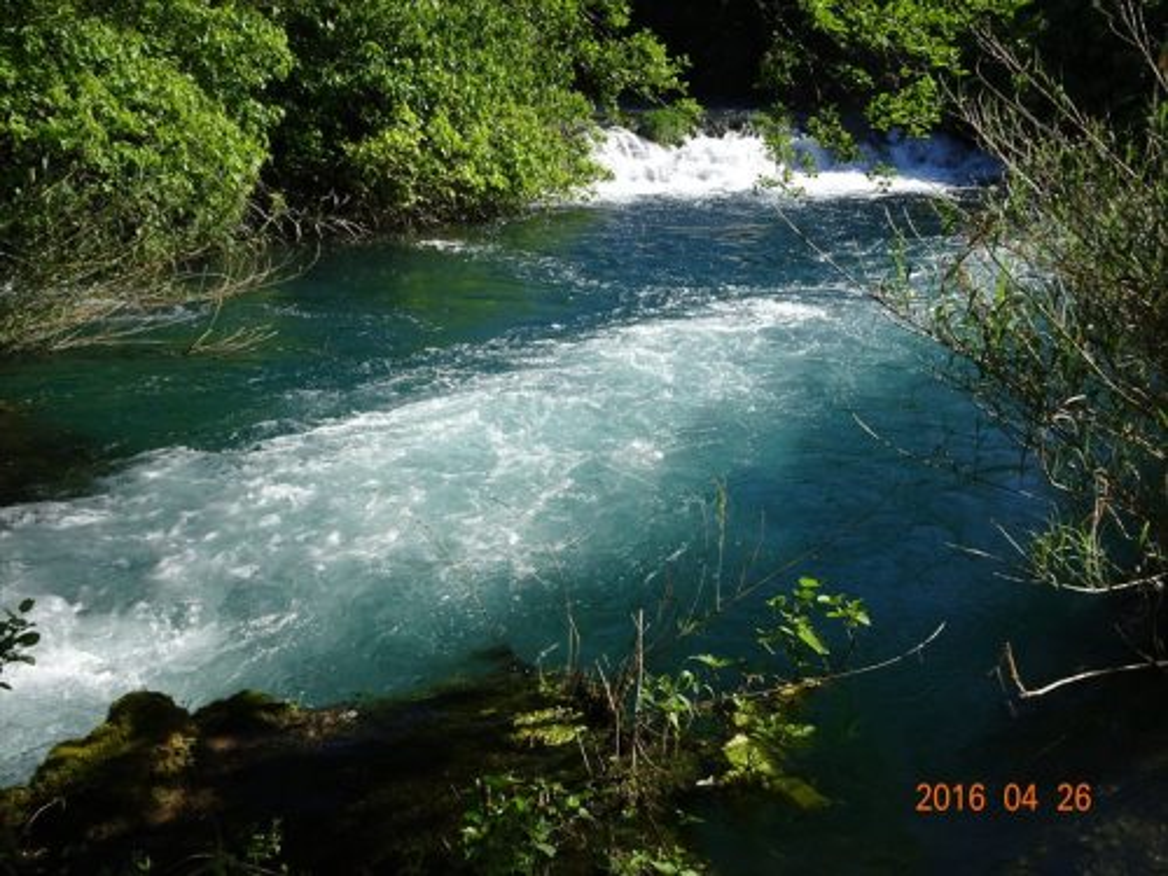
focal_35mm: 33
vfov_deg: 42.9
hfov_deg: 55.4
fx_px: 1113
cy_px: 438
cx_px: 584
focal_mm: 5.61
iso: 80
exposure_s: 1/500
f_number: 4
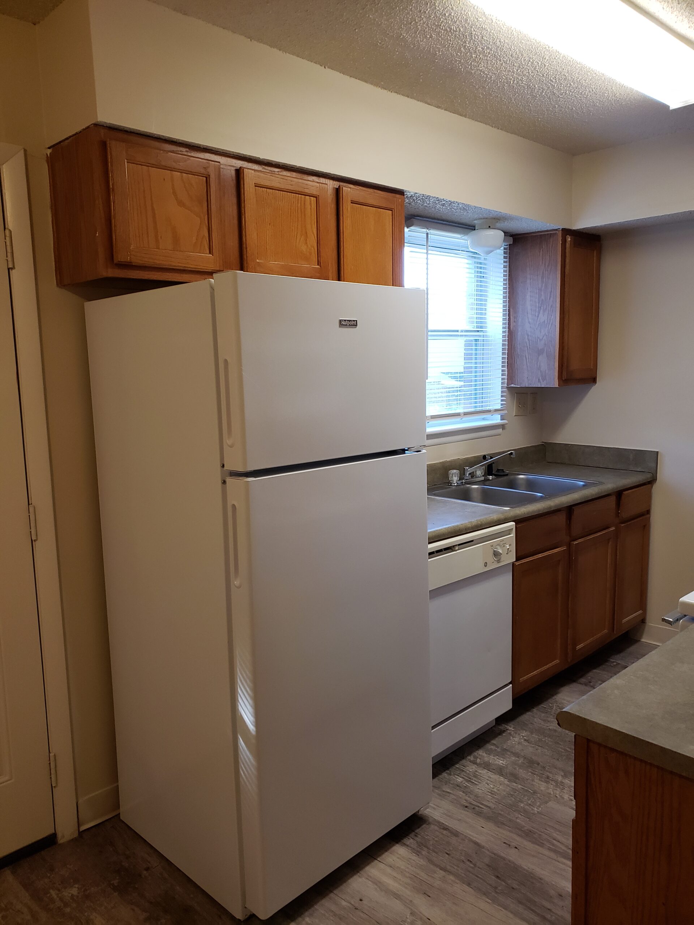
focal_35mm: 26
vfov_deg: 67.3
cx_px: 347
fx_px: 695
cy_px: 462
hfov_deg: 53.1
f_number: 2.4
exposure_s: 1/60
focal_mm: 4.3
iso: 250
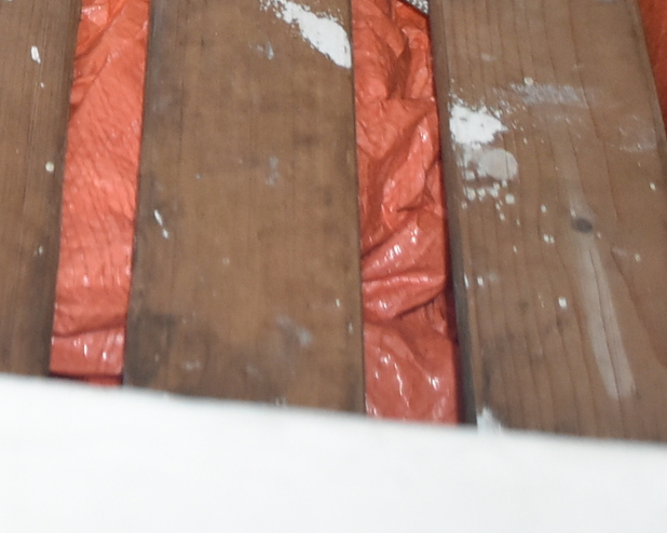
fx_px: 2250
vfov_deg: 12.7
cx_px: -337
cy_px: -303
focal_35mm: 114
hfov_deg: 15.5
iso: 1800
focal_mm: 20
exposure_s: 1/60
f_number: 3.8
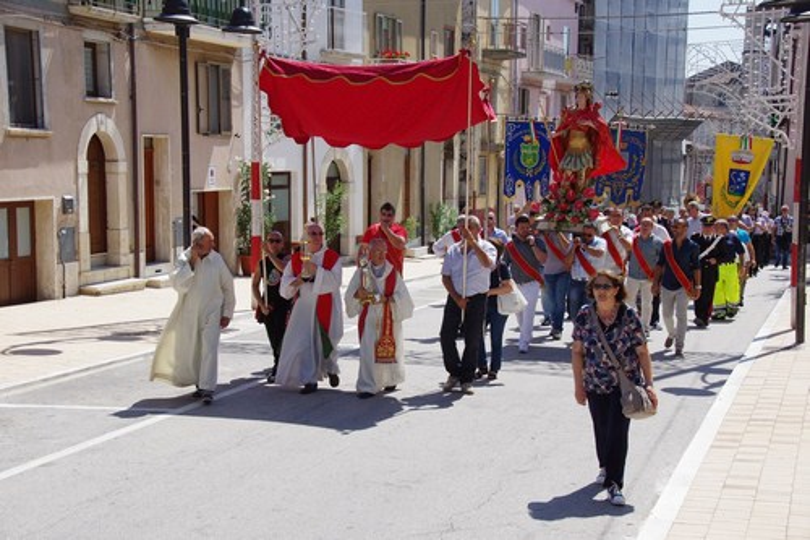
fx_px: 1237
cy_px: 270
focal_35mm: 55
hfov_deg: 36.3
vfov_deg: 24.6
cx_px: 405
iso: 320
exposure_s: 1/320
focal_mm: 37
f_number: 8
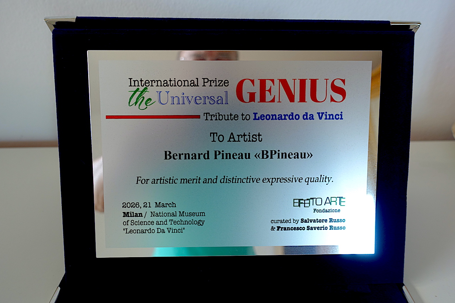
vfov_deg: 53.1
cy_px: 152
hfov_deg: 73.8
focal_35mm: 24
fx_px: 303
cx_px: 228
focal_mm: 8.8
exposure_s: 1/50
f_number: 2.8
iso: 125
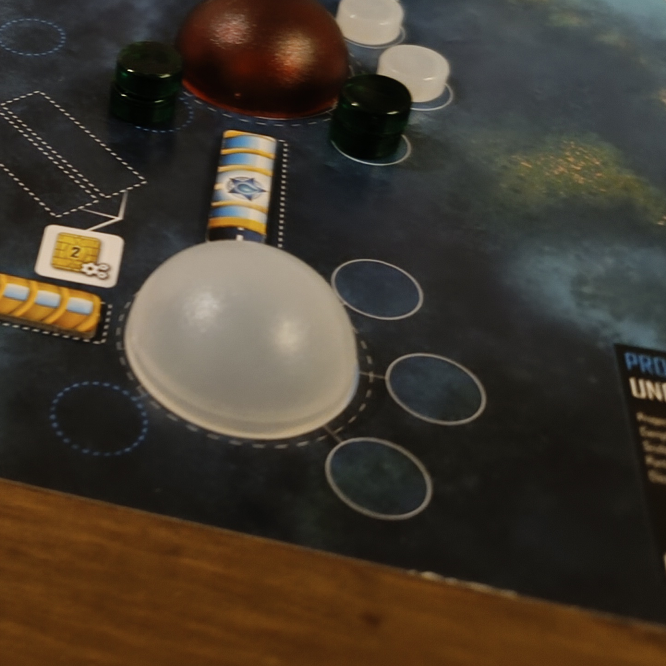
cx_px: -226
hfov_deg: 24.5
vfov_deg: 27.6
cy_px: 69
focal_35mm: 60
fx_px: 1306
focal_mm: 6.14
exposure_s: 1/20
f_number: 1.65
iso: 2367
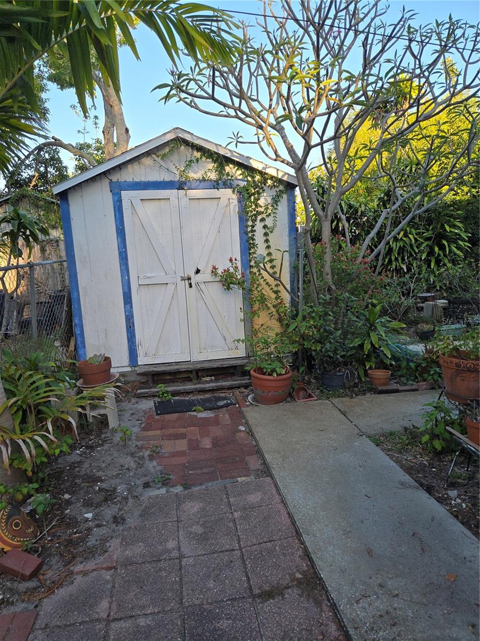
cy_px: 320
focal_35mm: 23
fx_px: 425
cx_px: 240
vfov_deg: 73.9
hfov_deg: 58.9
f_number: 1.8
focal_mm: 5.4
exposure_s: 1/1163
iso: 80
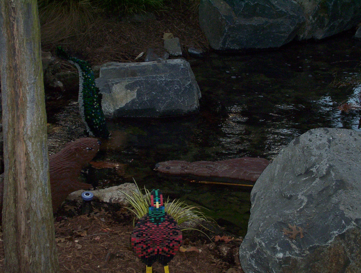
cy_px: 136
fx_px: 1045
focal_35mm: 100
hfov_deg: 19.6
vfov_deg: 14.9
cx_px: 180
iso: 140
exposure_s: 1/108
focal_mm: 13.24
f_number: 4.07
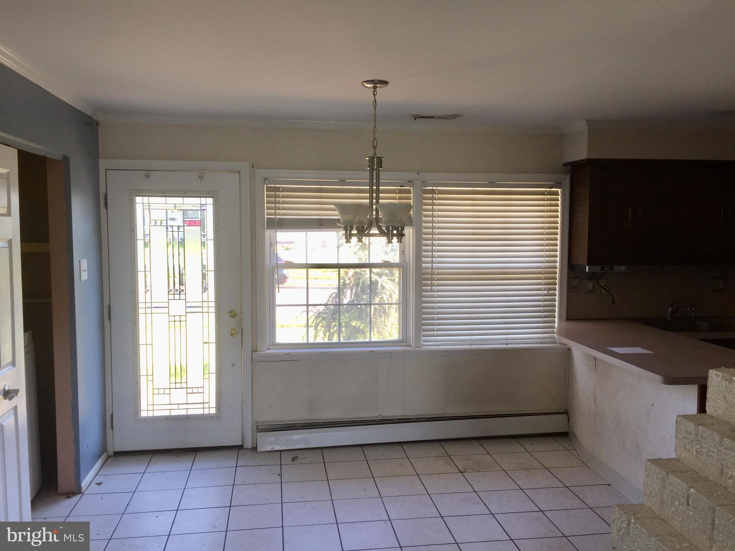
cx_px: 368
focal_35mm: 29
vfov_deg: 48.2
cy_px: 276
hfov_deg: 61.7
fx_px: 616
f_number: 2.2
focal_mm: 4.15
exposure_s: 1/60
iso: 40
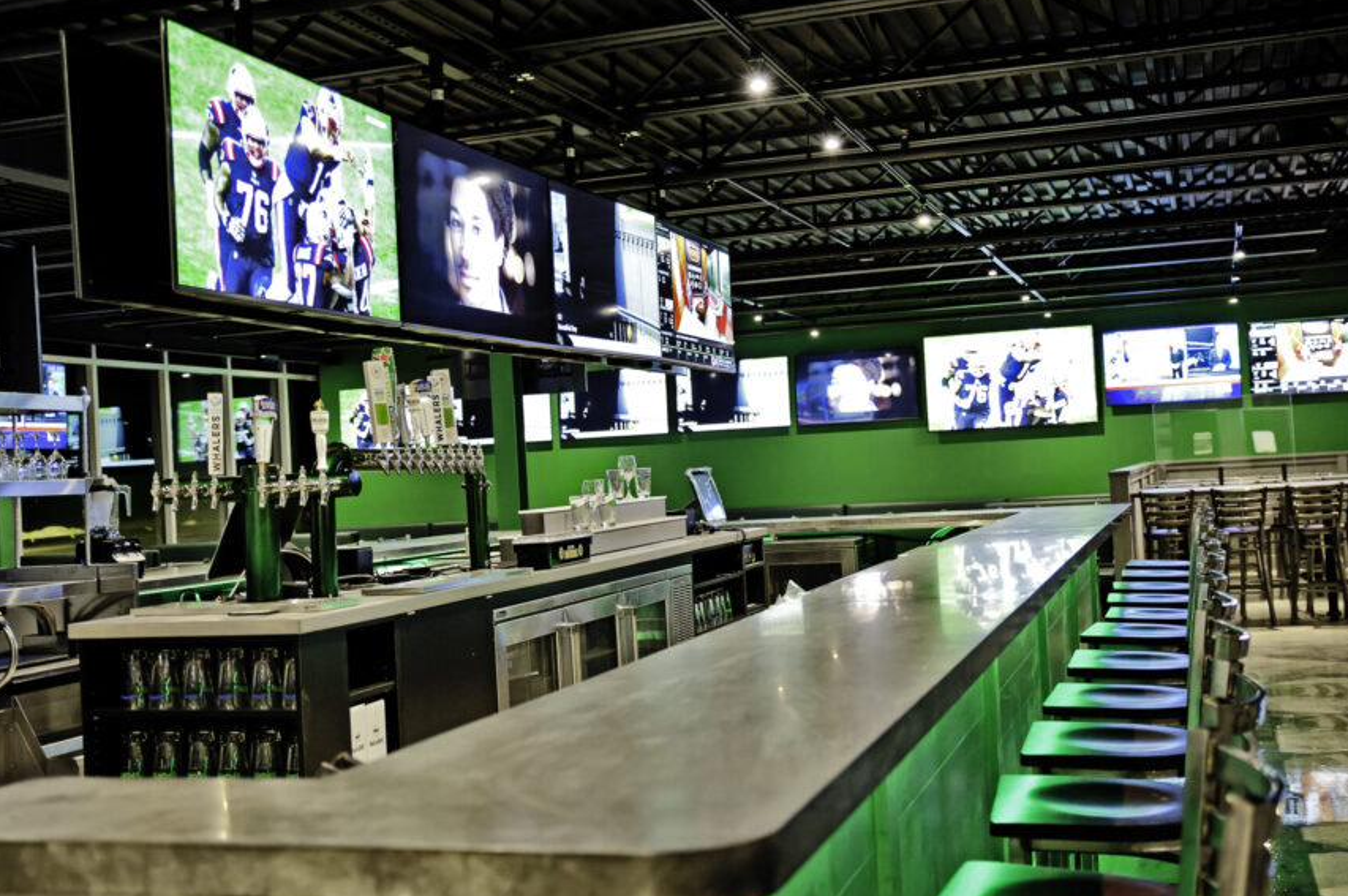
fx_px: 1571
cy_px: 439
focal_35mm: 42
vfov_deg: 31.8
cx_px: 727
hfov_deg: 46.4
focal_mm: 35
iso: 1250
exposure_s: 1/40
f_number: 2.8
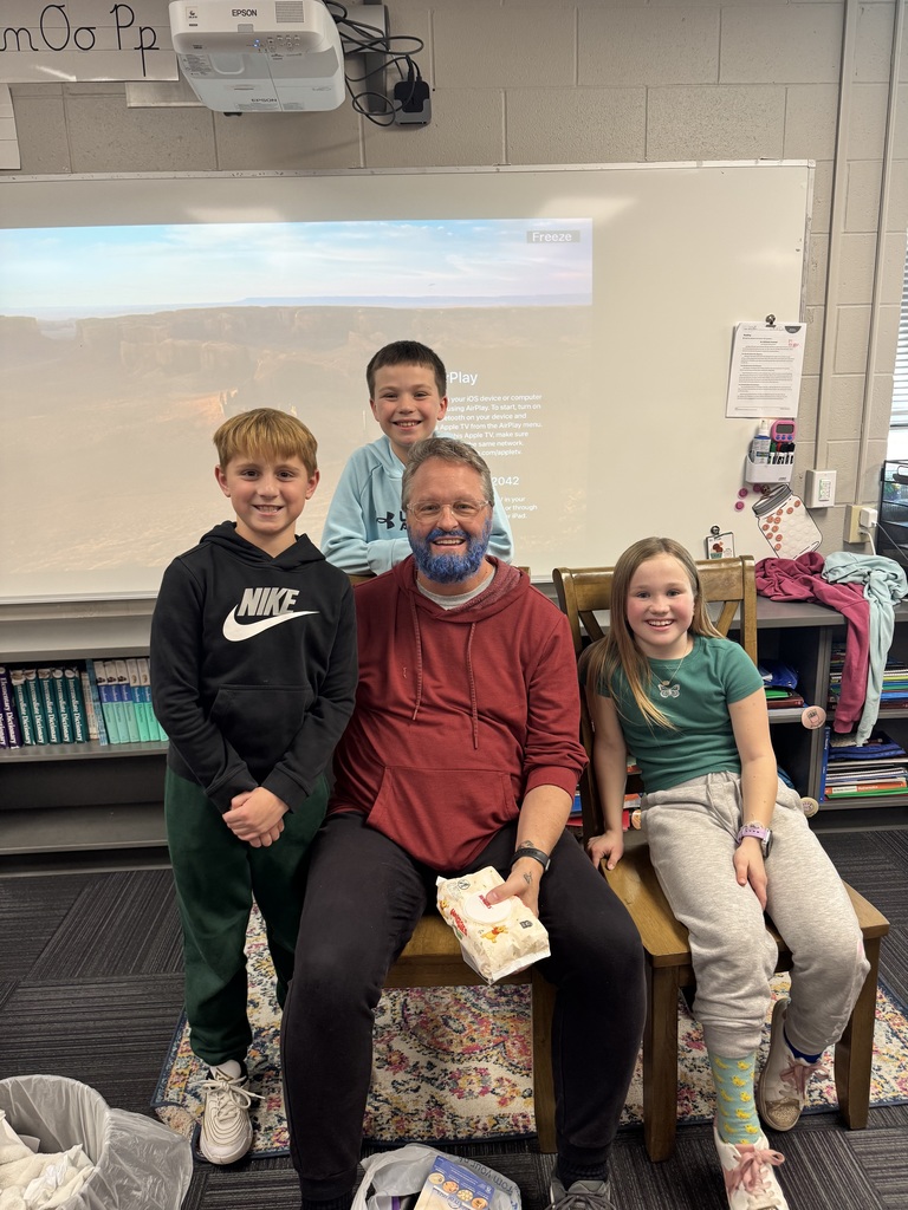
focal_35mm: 24
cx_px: 454
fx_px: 839
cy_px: 605
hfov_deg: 56.8
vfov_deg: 71.6
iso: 160
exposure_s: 1/75
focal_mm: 6.76
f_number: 1.78
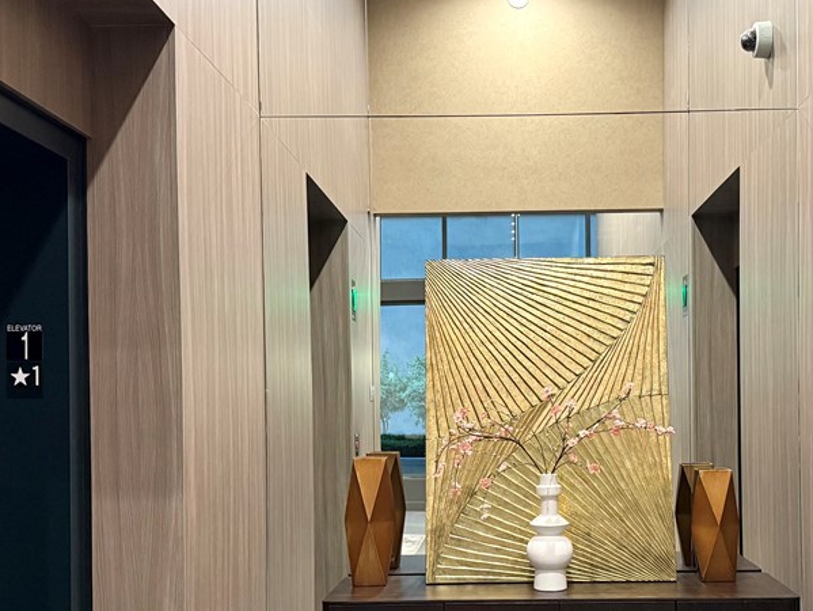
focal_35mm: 41
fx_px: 964
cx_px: 509
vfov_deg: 34.9
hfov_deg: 45.4
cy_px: 402
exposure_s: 1/40
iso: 800
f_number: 1.78
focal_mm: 6.76
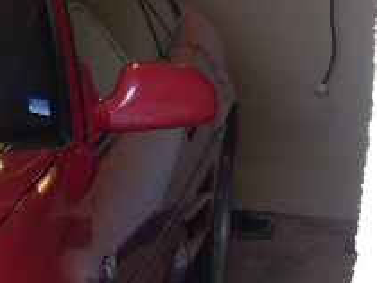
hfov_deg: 9.9
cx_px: -361
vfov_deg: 8.0
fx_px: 2017
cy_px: 256
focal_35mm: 185
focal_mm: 6.3
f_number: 2.8
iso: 100
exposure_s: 1/45
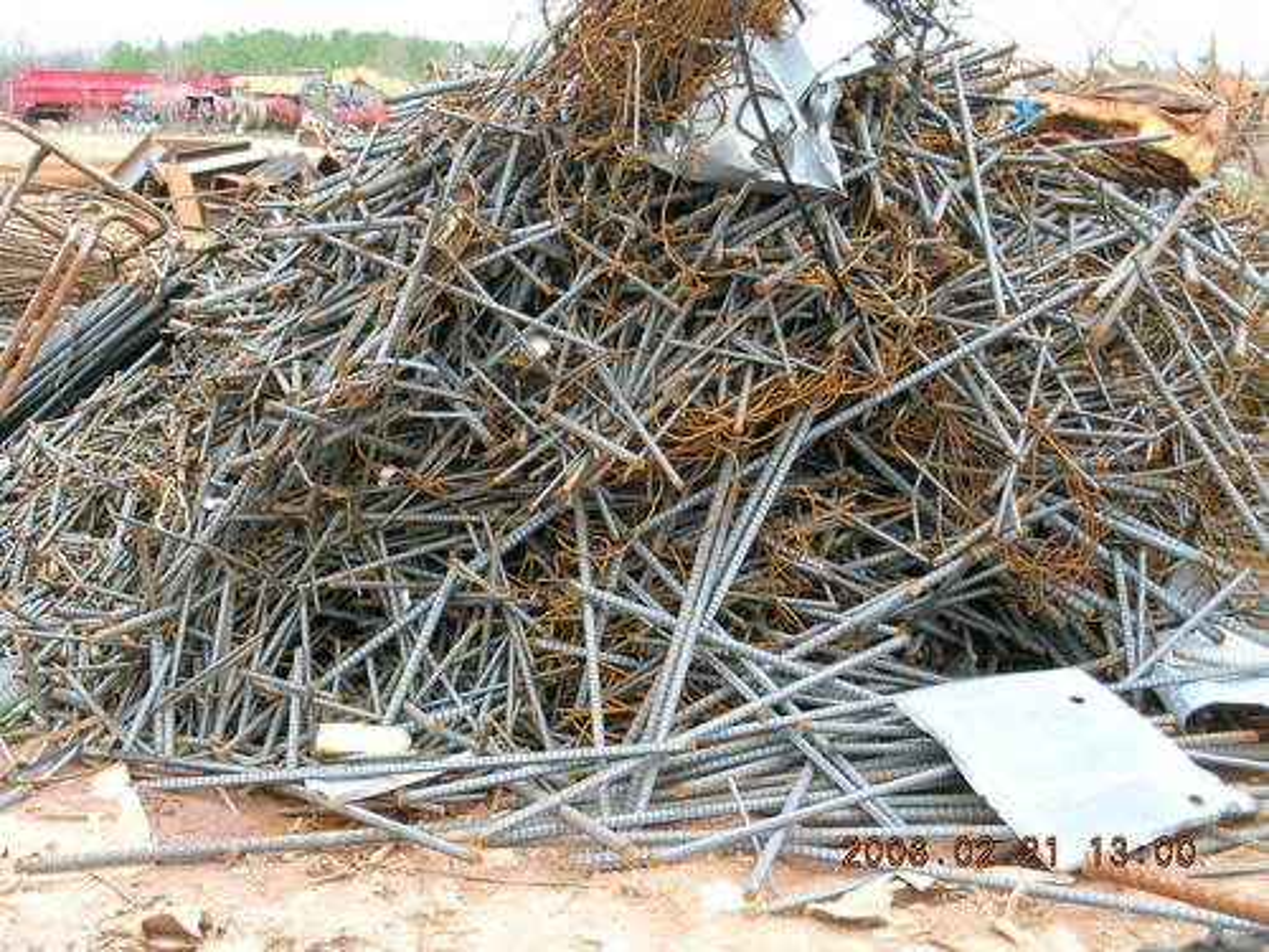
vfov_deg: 27.5
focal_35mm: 53
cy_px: 476
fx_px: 1943
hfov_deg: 36.2
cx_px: 634
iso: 50
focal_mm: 11.1
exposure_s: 1/49.7
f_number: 3.9
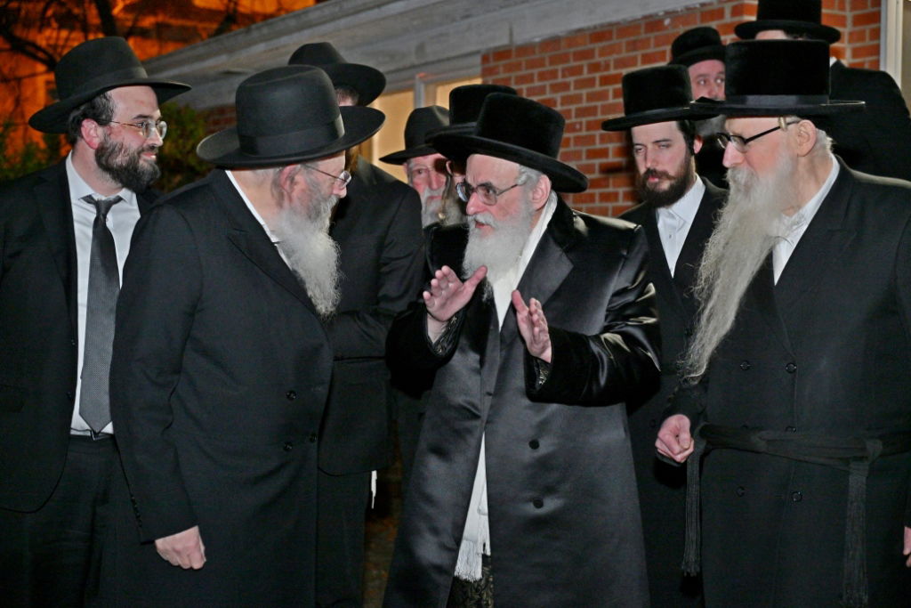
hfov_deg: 35.0
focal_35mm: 57
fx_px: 1443
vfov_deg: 23.8
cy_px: 304
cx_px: 456
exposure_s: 1/160
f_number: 4
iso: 1250
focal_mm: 57
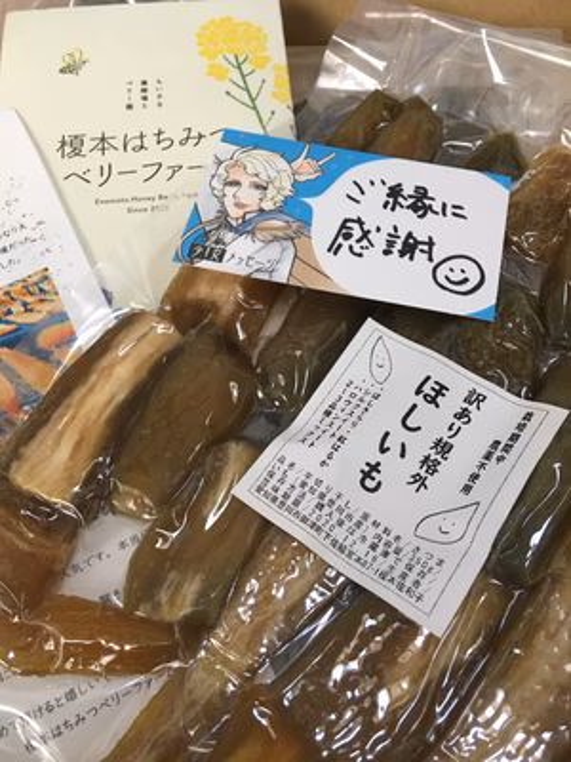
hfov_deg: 48.2
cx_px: 286
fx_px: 638
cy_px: 381
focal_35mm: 29
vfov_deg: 61.7
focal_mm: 4.15
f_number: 2.2
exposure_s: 1/30
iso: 100
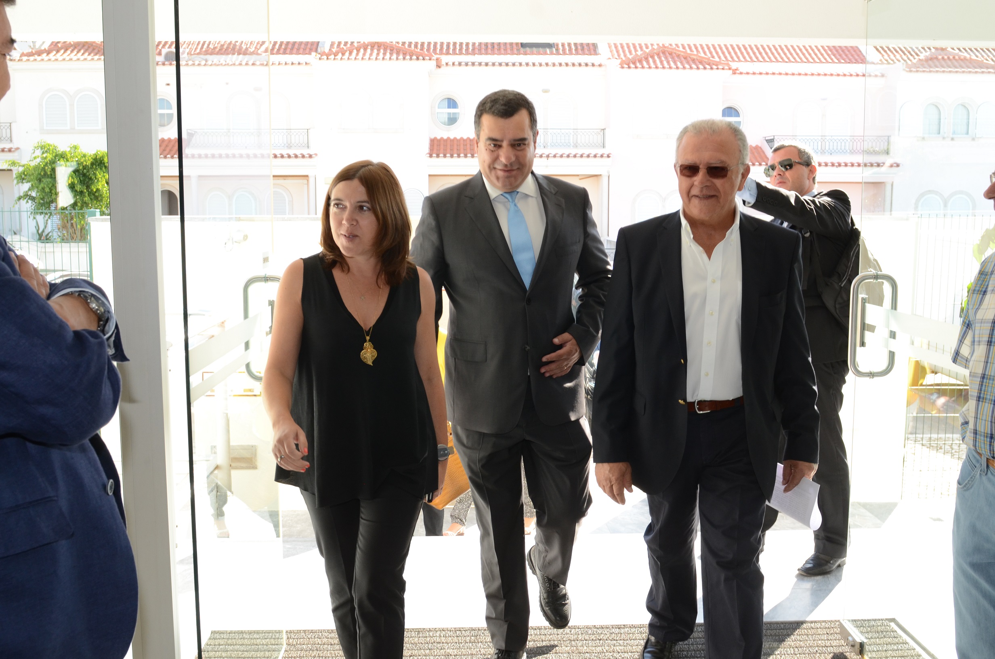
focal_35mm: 36
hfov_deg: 53.2
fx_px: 993
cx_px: 498
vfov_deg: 36.7
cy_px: 330
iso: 500
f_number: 7.1
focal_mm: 24
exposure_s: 1/200
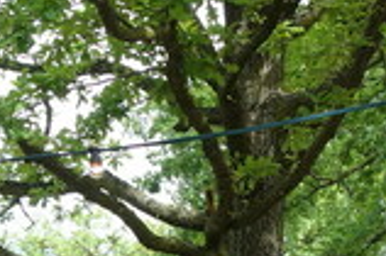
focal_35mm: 186
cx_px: 379
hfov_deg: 11.0
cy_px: 410
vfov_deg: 7.2
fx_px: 1992
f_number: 5
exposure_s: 1/100
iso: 125
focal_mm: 18.02
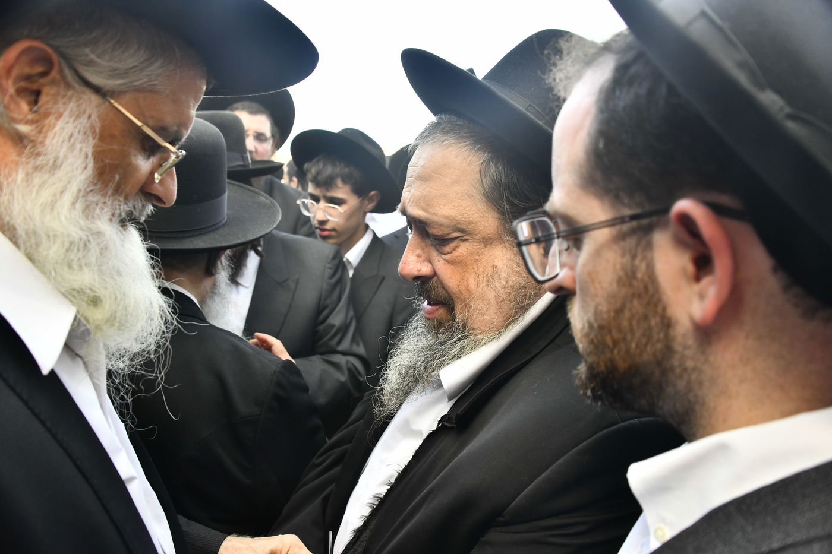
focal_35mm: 28
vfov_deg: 46.4
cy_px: 277
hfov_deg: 65.5
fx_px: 647
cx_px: 416
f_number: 5.6
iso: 640
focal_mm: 28
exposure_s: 1/320
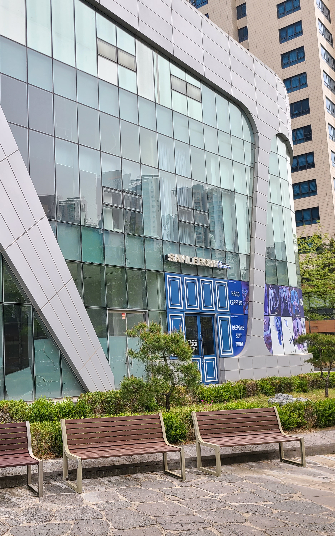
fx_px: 540
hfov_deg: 32.7
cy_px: 270
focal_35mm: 37
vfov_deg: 52.7
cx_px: 31
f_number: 1.8
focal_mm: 5.4
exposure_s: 1/664
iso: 40
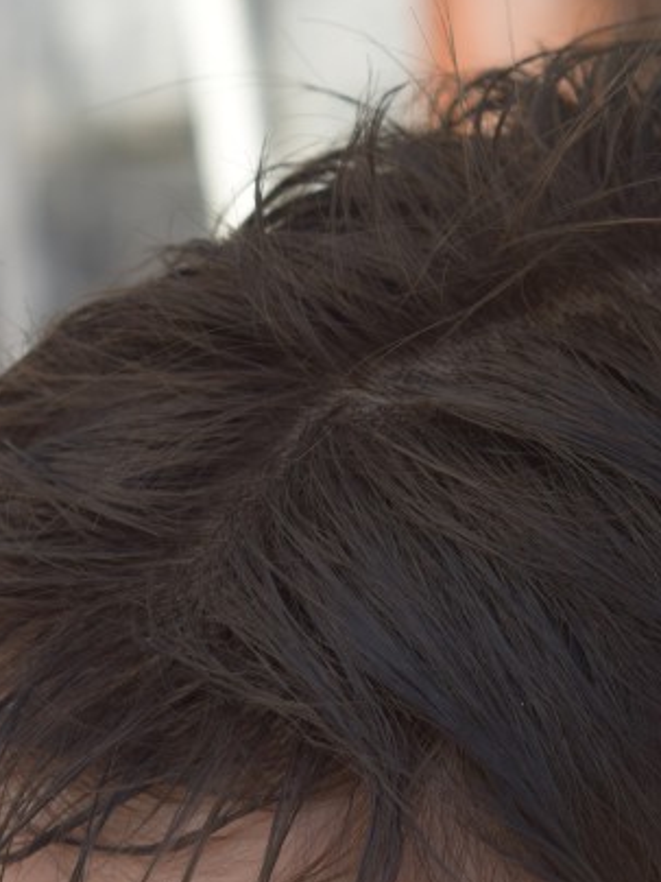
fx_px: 5123
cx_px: 430
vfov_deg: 9.7
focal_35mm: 201
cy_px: 967
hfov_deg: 7.4
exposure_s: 1/400
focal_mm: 55
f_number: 5.6
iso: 200
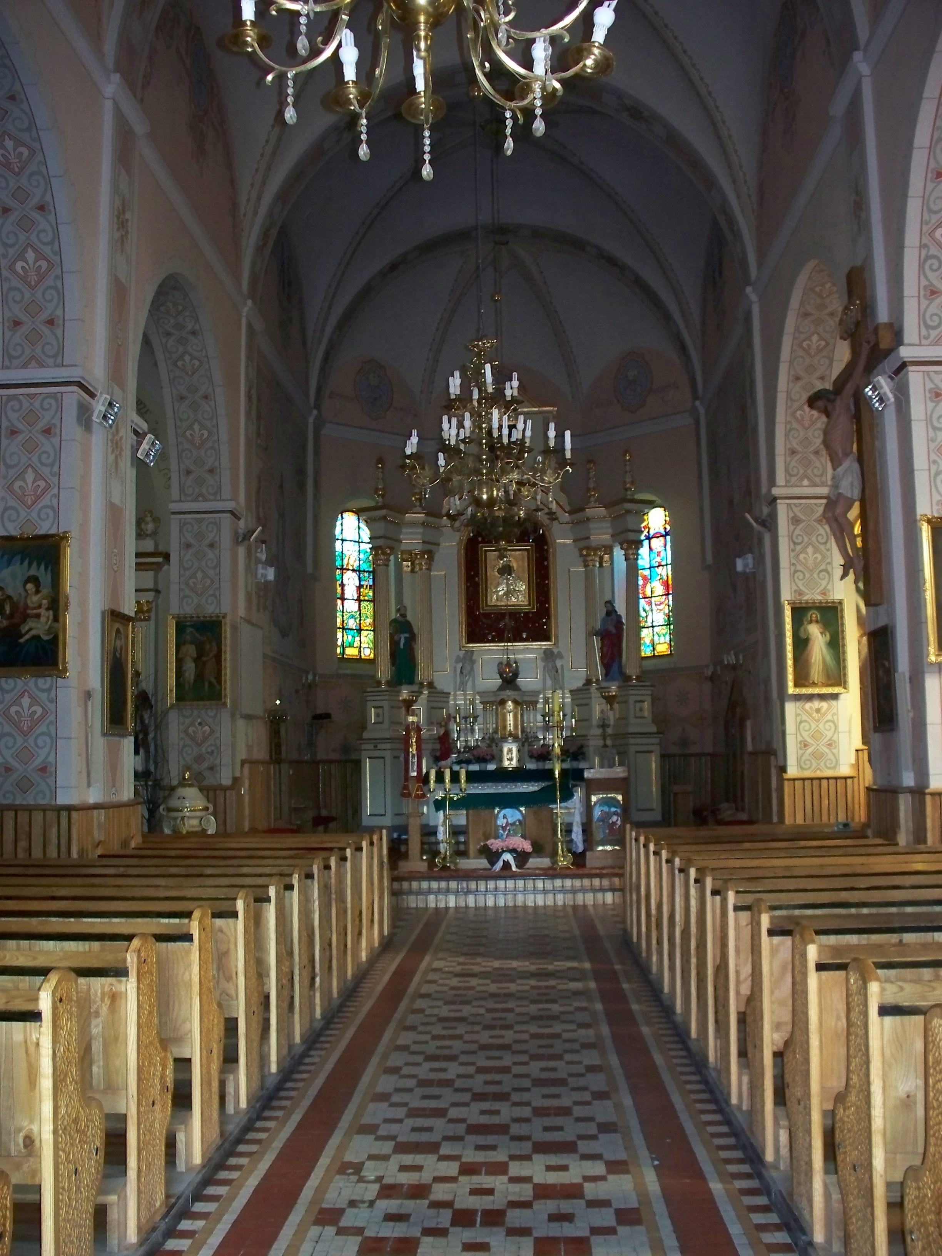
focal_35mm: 36
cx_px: 471
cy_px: 628
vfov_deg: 51.4
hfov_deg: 39.7
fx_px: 1306
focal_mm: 7.54
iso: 400
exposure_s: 1/30
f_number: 2.8
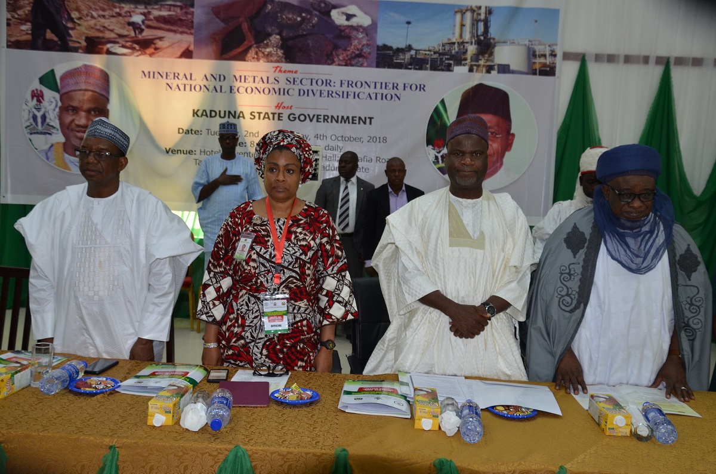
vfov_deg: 39.8
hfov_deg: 57.3
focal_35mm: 33
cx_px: 358
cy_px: 237
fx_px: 655
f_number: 3.5
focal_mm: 22
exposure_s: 1/60
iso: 800
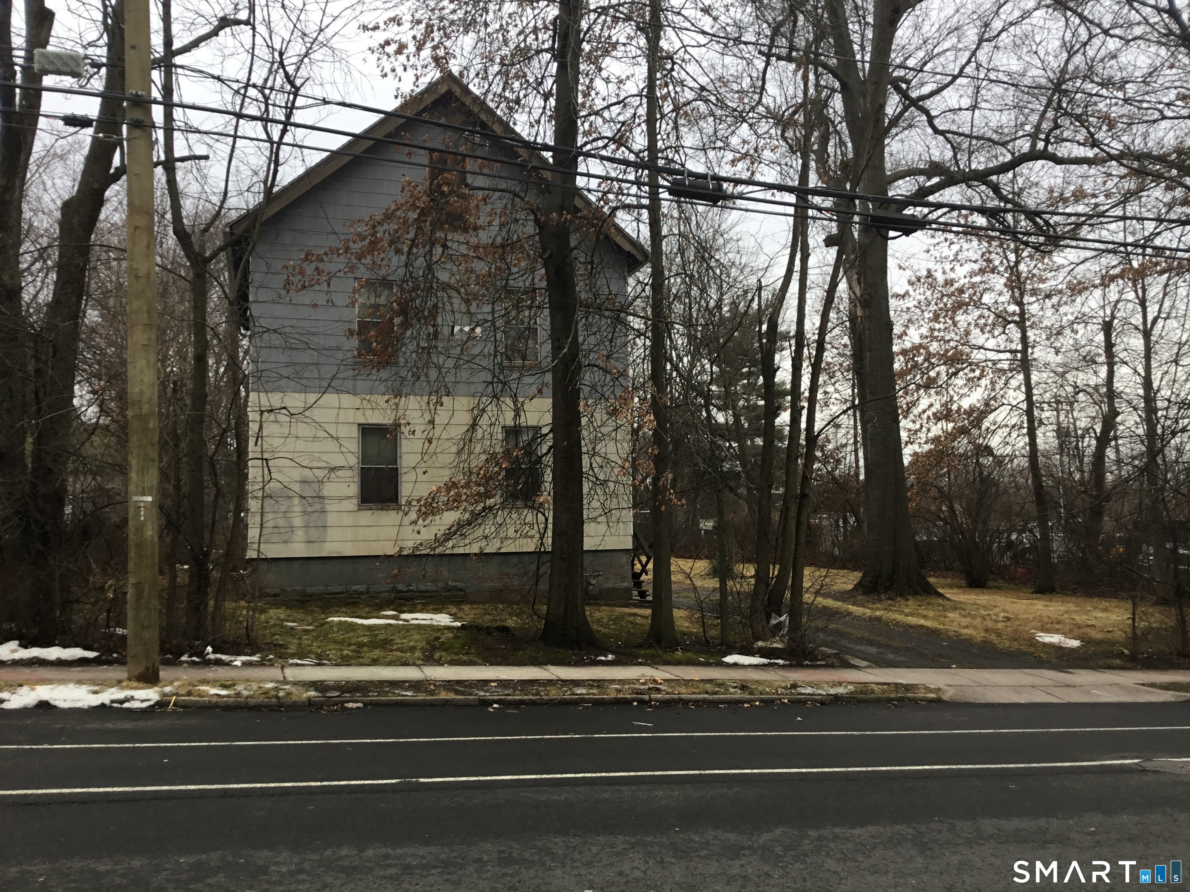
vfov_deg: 45.4
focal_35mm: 31
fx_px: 1066
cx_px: 595
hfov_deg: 58.4
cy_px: 446
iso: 25
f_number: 2.4
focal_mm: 3.3
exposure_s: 1/153
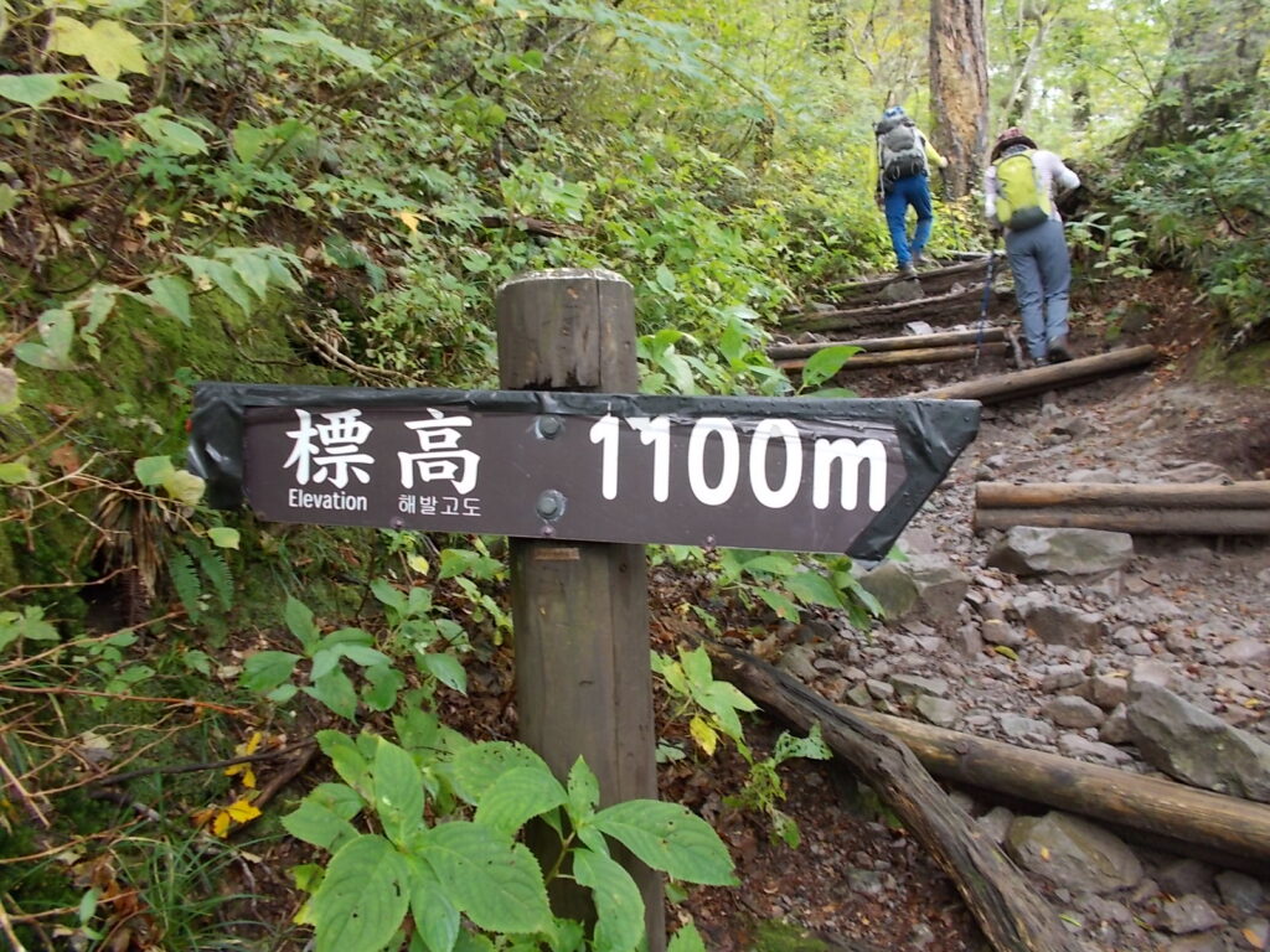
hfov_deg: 67.3
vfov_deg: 53.1
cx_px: 635
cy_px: 476
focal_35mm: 26
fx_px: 954
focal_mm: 4.6
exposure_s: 1/25
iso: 125
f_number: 3.2
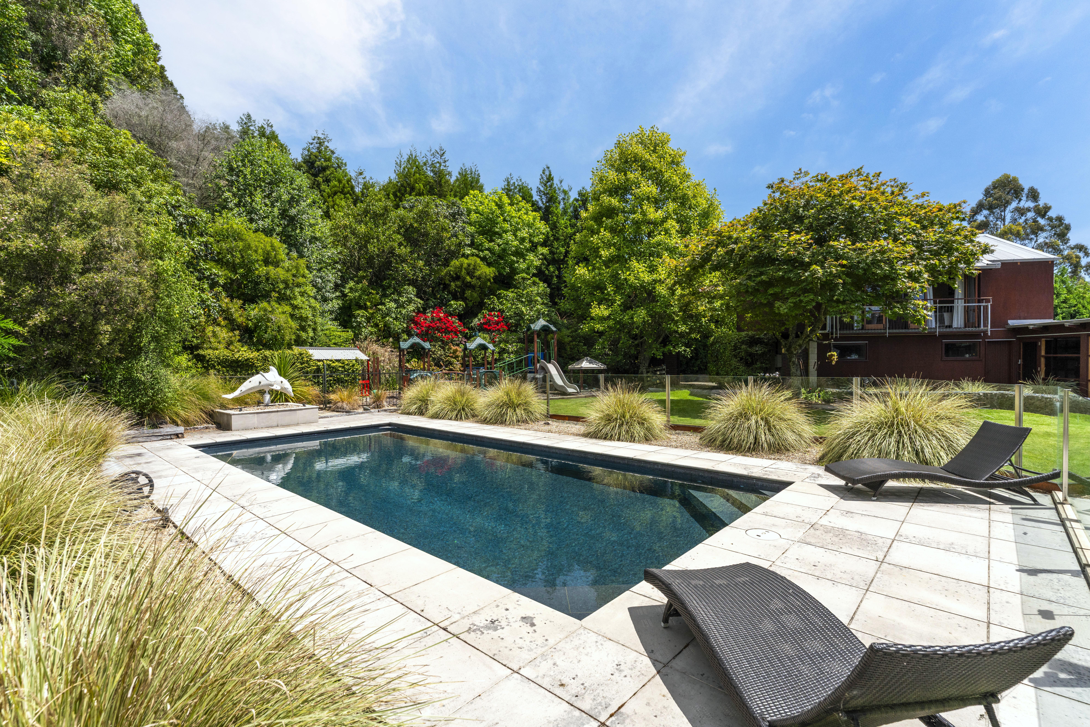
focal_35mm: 16
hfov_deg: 97.8
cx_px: 545
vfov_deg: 74.8
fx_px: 475
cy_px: 364
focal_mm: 15.7
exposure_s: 1/2000
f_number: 8
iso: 640
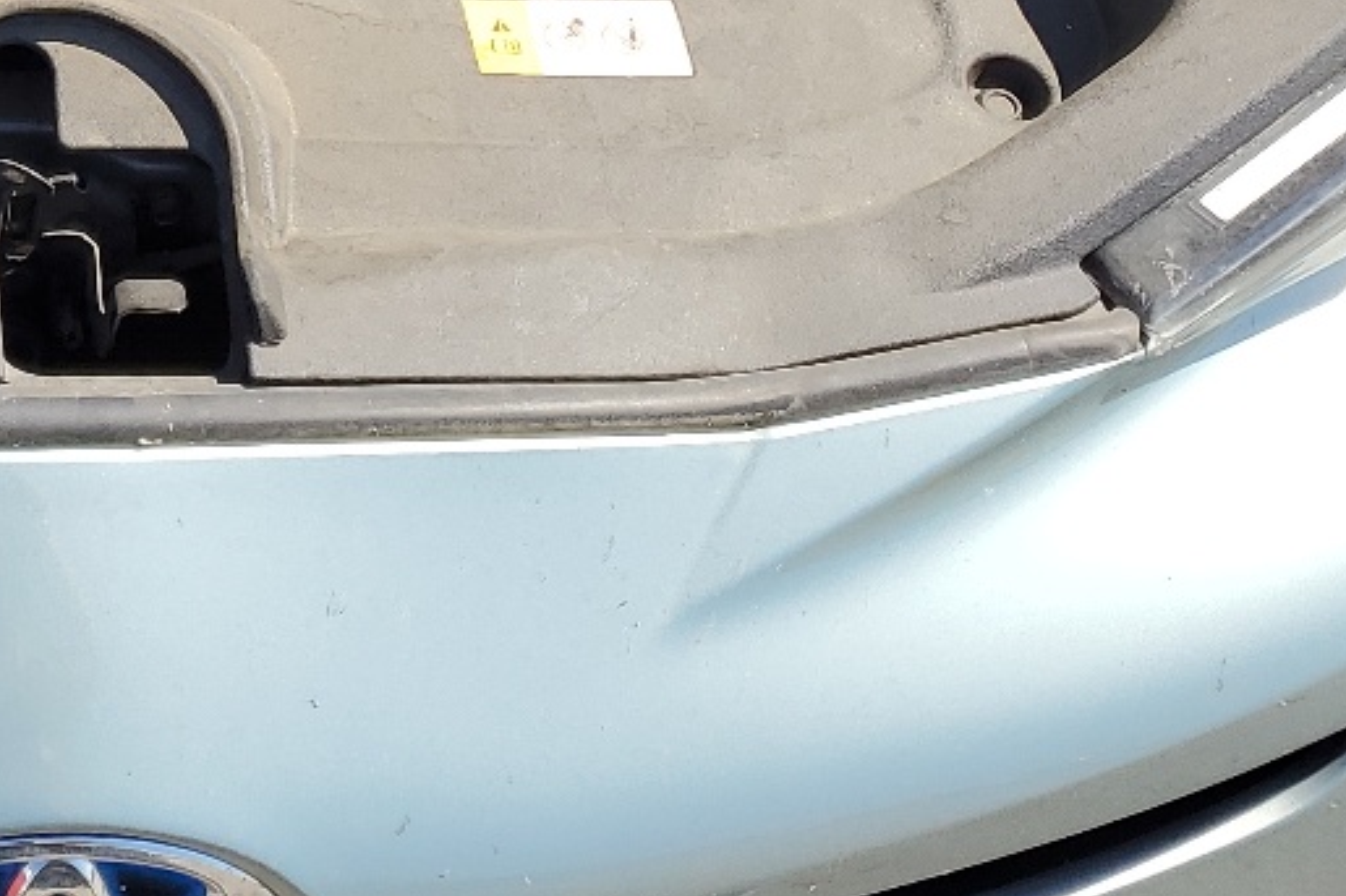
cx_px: -8
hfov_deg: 23.2
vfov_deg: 15.4
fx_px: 3139
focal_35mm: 84
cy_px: -321
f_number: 1.5
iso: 50
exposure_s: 1/1667
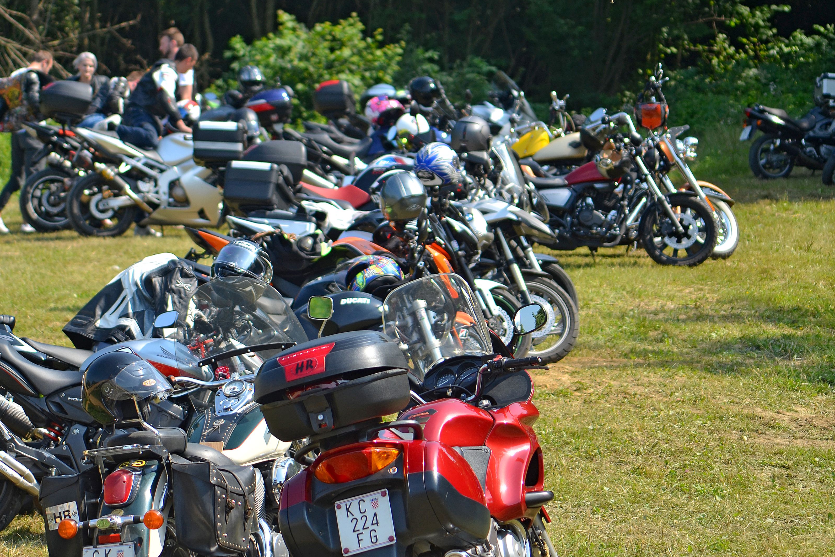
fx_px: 4143
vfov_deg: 7.7
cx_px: 347
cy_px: 321
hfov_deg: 11.5
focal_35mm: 179
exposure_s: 1/800
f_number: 4
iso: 100
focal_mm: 95
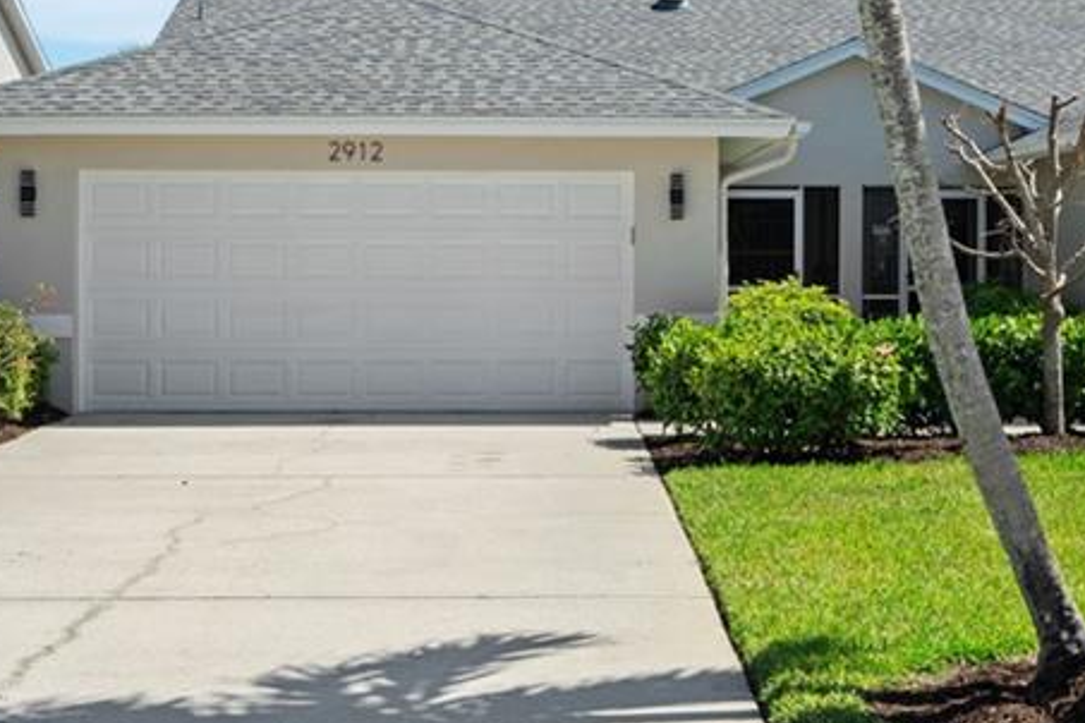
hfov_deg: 28.8
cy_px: 291
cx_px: 616
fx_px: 2110
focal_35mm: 70
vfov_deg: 19.4
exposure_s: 1/320
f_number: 9
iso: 400
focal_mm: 31
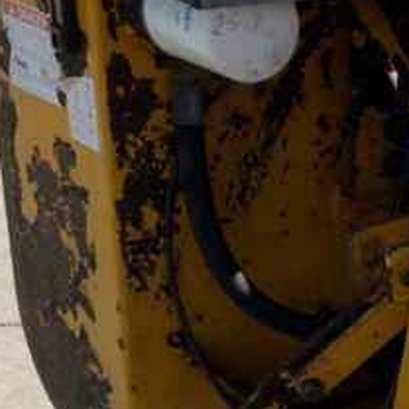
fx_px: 1684
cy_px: 389
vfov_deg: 13.7
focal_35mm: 126
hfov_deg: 13.3
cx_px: 541
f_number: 1.8
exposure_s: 1/1279
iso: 16
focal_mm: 3
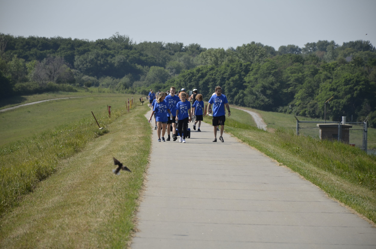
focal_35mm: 210
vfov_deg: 6.5
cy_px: 124
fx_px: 2189
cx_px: 188
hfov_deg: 9.8
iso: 200
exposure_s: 1/640
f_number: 6.3
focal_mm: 140
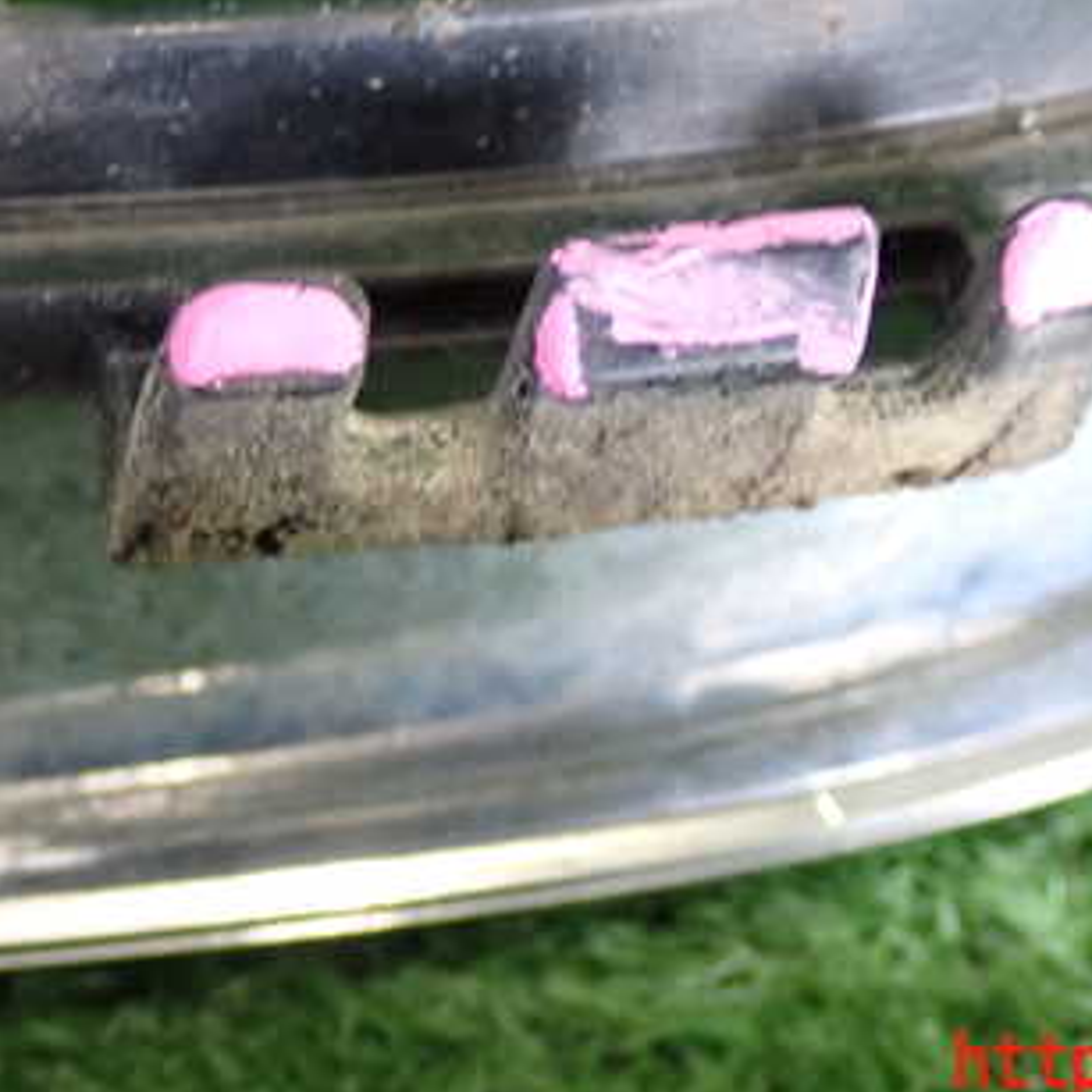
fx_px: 3819
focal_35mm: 107
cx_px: 690
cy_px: 309
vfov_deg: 16.2
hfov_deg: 16.3
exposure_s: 1/40
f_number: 3.6
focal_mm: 11.09
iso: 800
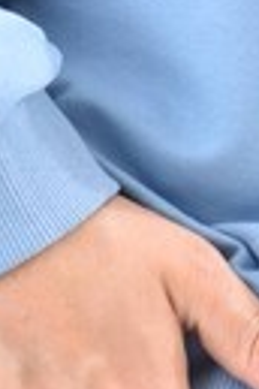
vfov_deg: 1.8
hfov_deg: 1.2
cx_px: 678
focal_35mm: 1167
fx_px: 12593
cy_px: -431
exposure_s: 1/160
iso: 100
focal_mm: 200
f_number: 7.1
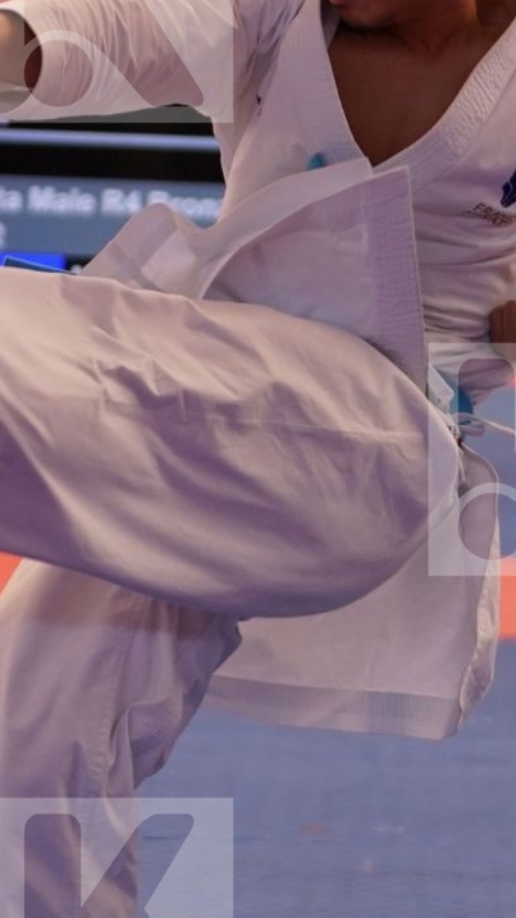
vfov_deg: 7.8
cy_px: 460
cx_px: 114
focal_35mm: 276
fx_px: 6717
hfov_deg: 4.4
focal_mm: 70
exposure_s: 1/500
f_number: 2.8
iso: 500
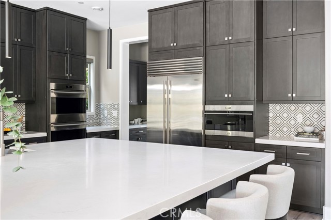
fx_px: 322
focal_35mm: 35
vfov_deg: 37.8
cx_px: 166
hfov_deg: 54.5
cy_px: 110
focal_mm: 35
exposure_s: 1/1.67
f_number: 9
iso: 320
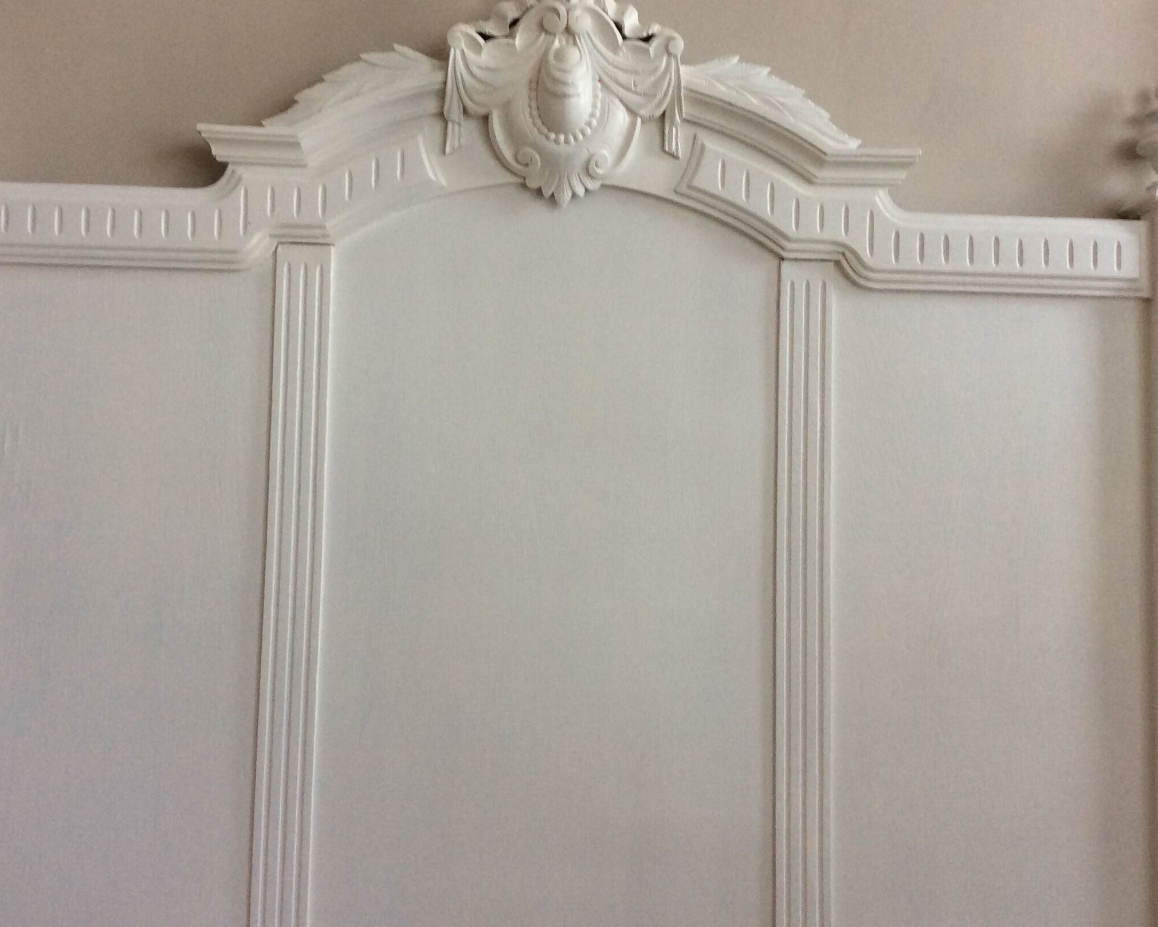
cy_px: 394
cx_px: 535
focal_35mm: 40
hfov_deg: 45.8
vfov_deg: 37.3
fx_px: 1371
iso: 64
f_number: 2.4
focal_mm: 3.3
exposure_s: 1/25
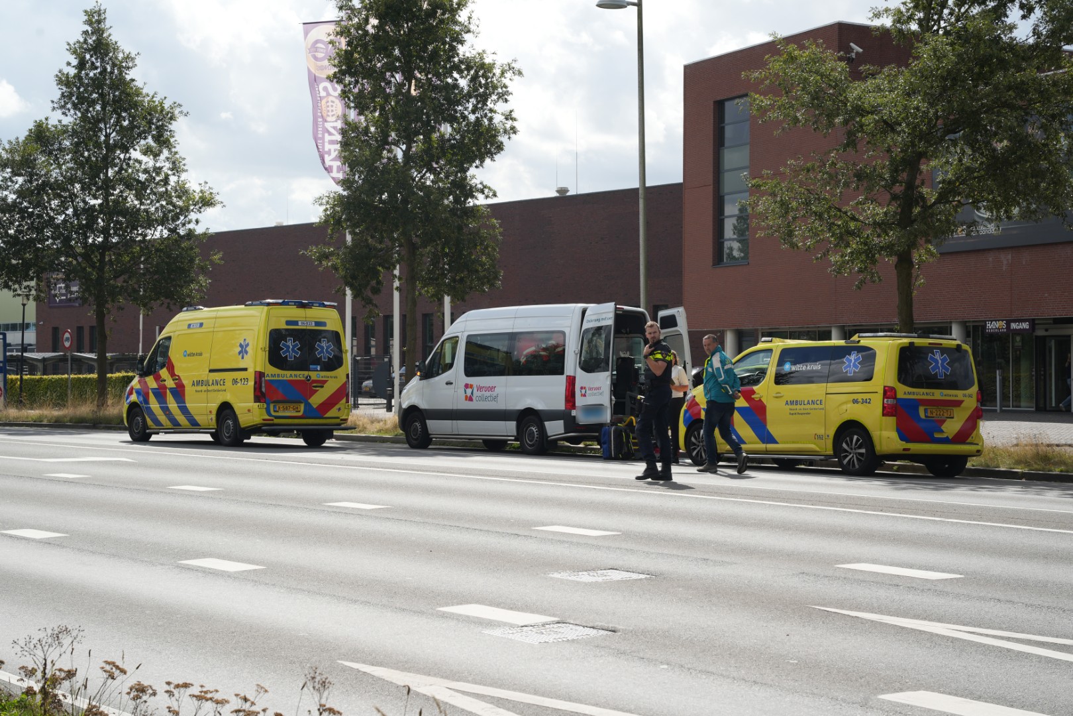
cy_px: 358
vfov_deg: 19.5
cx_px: 536
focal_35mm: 70
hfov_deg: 28.8
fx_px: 2086
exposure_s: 1/200
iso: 100
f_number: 10
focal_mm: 70
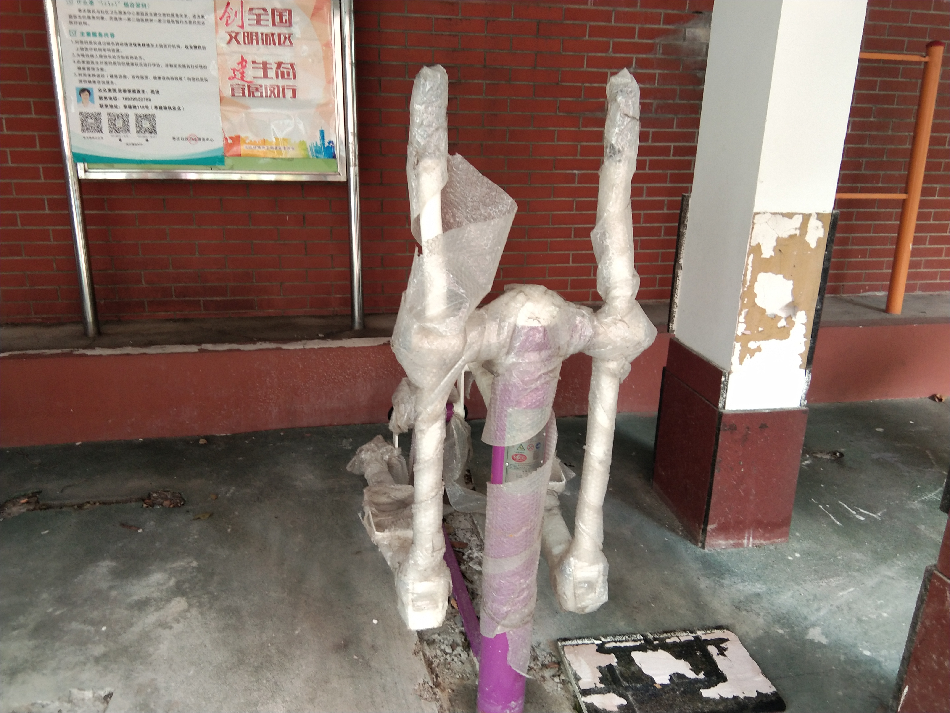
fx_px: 851
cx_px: 475
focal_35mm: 31
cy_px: 356
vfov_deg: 45.4
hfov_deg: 58.4
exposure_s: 1/33.3
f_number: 2.2
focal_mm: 3.69
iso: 250
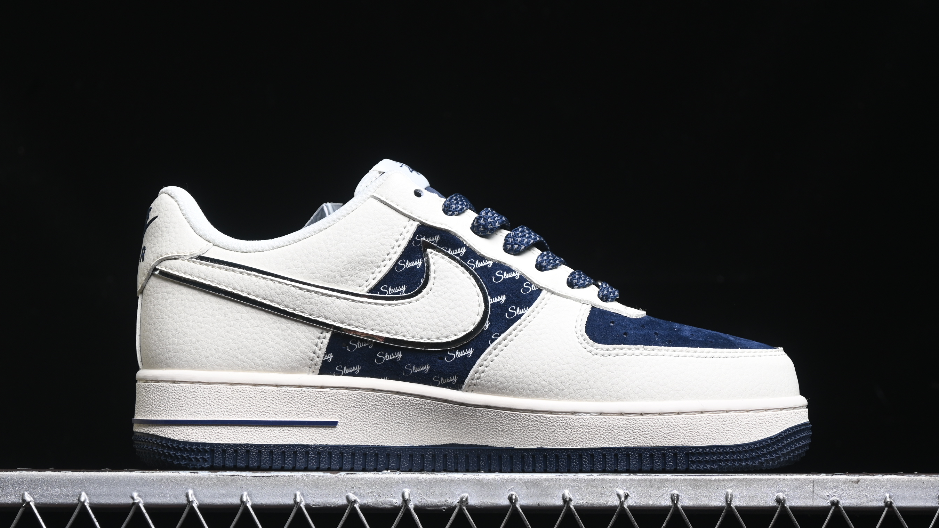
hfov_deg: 26.2
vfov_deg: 14.9
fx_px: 2017
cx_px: 463
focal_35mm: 81
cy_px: 271
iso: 160
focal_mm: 50
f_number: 6.3
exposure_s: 1/60
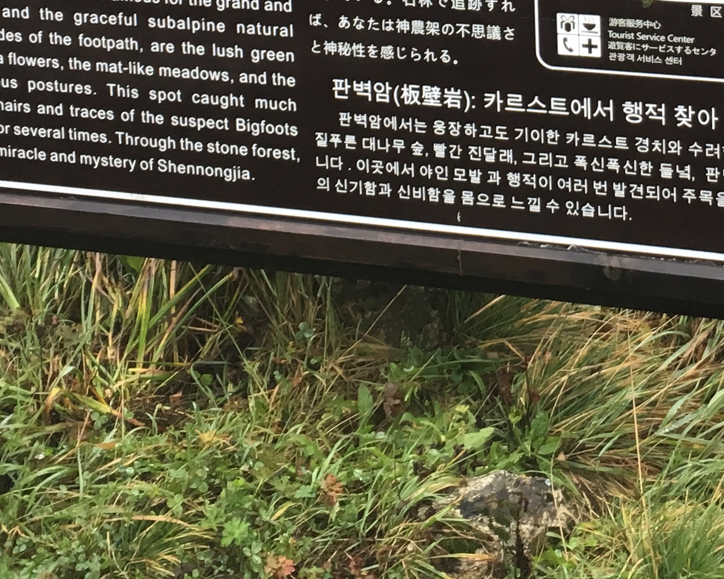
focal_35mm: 89
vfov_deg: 16.4
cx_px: 572
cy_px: -159
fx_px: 1907
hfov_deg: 21.2
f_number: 2.2
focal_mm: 4.15
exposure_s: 1/33
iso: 25
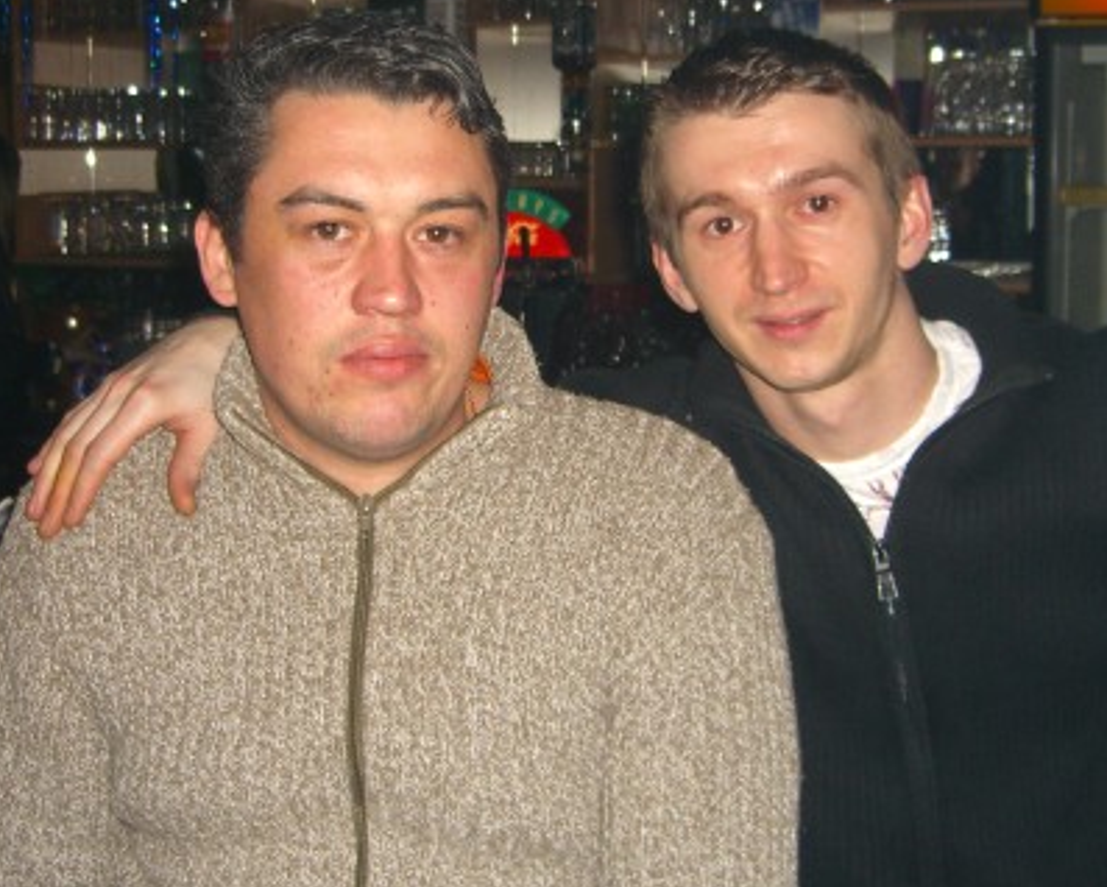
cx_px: 586
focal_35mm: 56
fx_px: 1836
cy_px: 332
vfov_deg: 27.1
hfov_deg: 33.6
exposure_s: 1/60
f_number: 2.8
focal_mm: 7.9
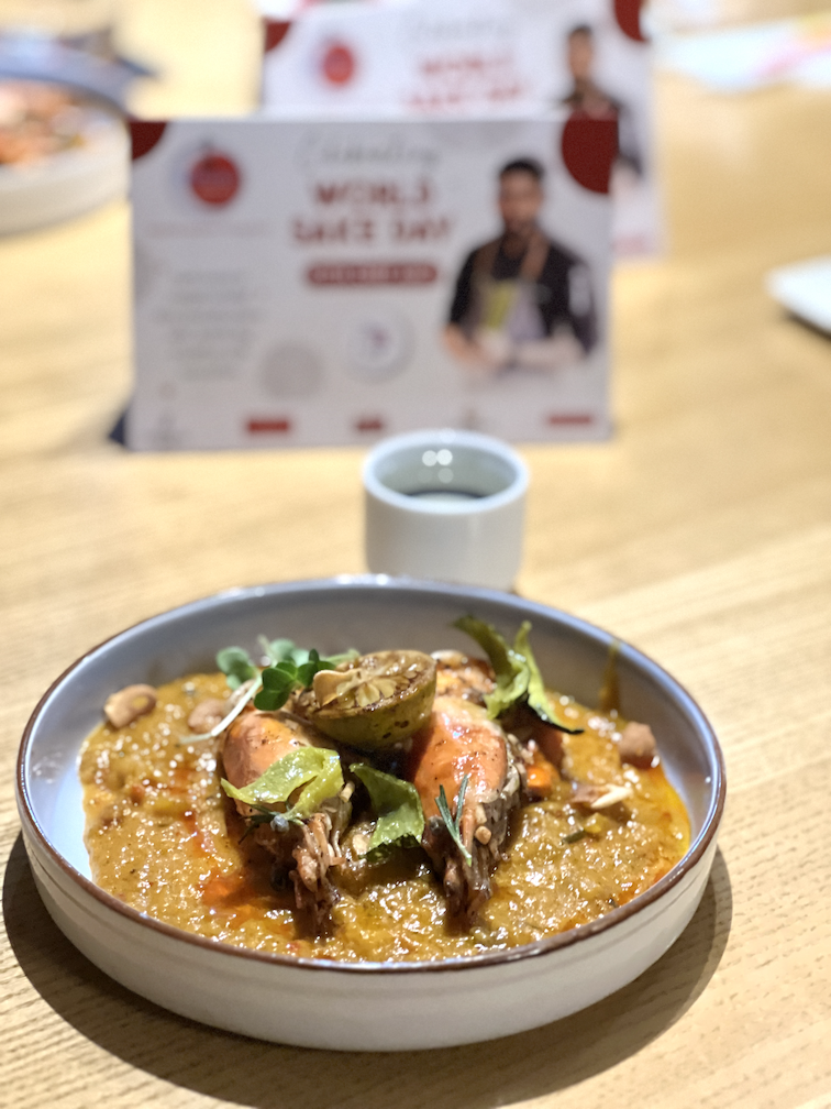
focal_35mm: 77
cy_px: 554
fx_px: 2465
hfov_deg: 19.1
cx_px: 416
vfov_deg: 25.3
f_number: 2.8
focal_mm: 9
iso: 800
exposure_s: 1/14
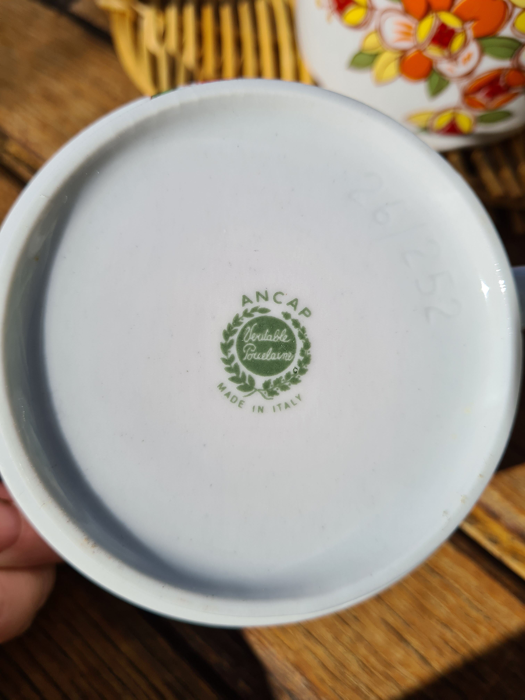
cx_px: 262
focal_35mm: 26
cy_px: 350
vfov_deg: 67.3
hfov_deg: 53.1
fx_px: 526
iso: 50
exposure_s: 1/5168
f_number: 1.8
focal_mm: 5.4
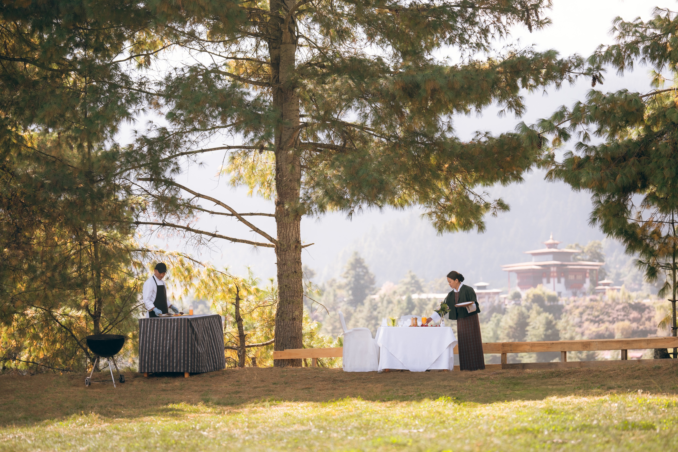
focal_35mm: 111
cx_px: 339
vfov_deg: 12.3
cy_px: 226
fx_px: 2090
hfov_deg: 18.4
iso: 160
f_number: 2.8
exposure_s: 1/640
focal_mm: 111
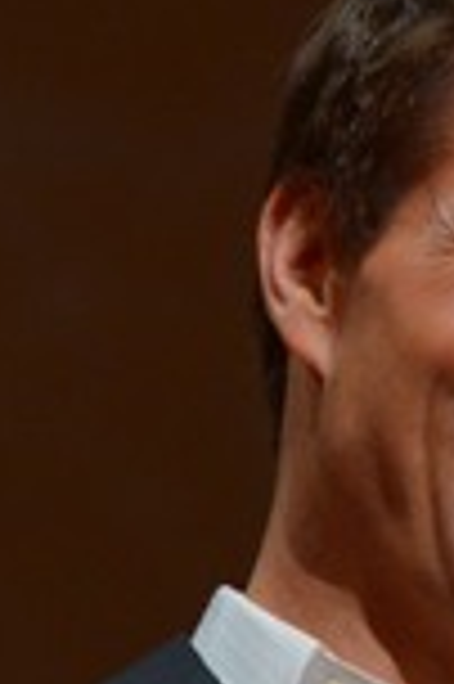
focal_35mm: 843
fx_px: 15982
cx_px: 654
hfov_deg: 1.6
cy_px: 909
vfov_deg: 2.4
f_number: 5.6
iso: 1250
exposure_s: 1/640
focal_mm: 200
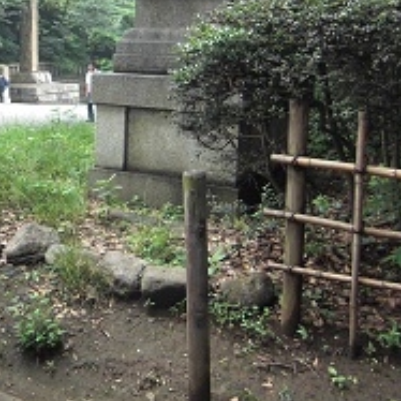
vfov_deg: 28.9
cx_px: -13
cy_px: 76
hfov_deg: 27.6
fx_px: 760
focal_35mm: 58
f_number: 2.6
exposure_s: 1/60
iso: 50
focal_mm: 4.9
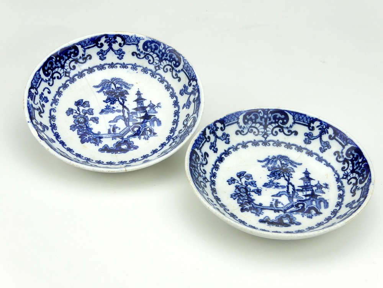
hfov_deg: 18.5
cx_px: 192
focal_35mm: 106
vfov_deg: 14.0
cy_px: 144
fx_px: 1173
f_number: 8
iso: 200
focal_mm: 19
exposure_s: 1/40
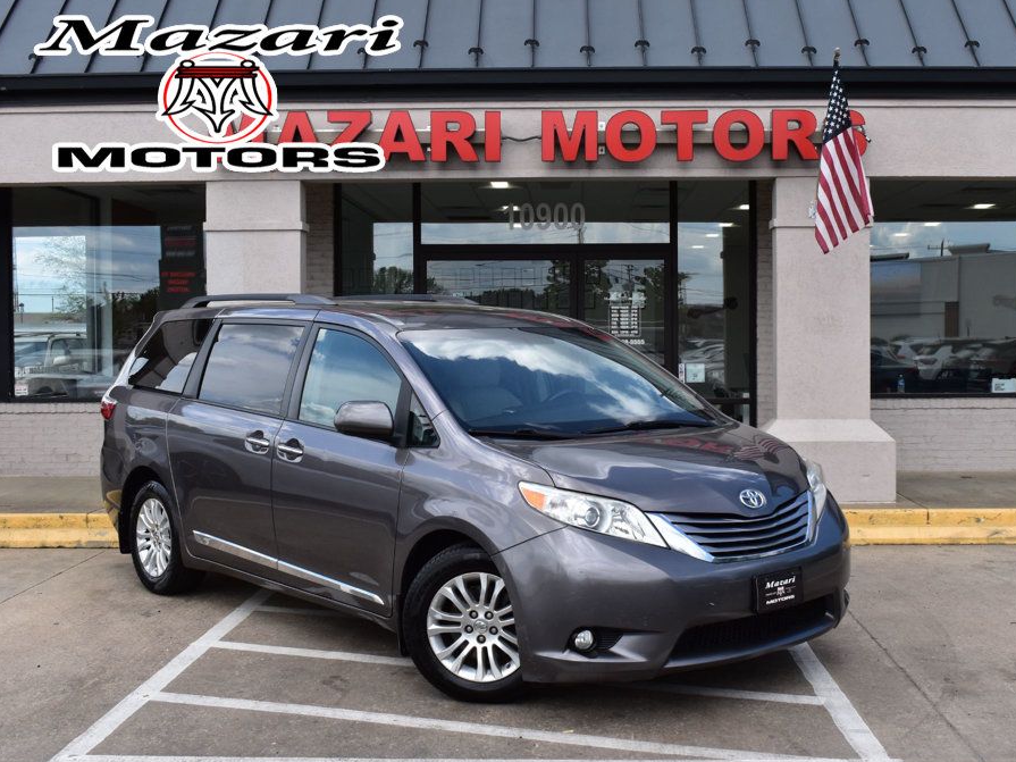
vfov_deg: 32.5
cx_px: 578
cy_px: 378
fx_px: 1307
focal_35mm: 45
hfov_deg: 42.4
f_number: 10
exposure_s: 1/320
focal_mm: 27
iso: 400
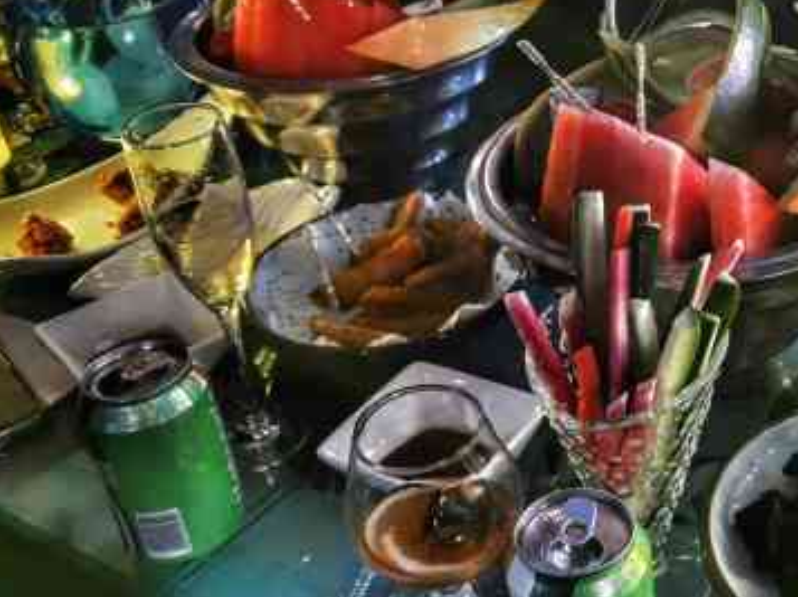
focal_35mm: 53
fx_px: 1221
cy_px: 200
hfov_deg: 34.1
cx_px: 724
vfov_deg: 27.3
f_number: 1.9
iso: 250
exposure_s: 1/33.3
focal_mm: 6.71
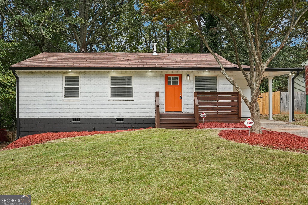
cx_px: 154
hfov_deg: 58.0
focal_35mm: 32
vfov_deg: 40.5
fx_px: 278
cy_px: 102
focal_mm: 32.5
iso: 800
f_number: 8
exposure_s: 1/250
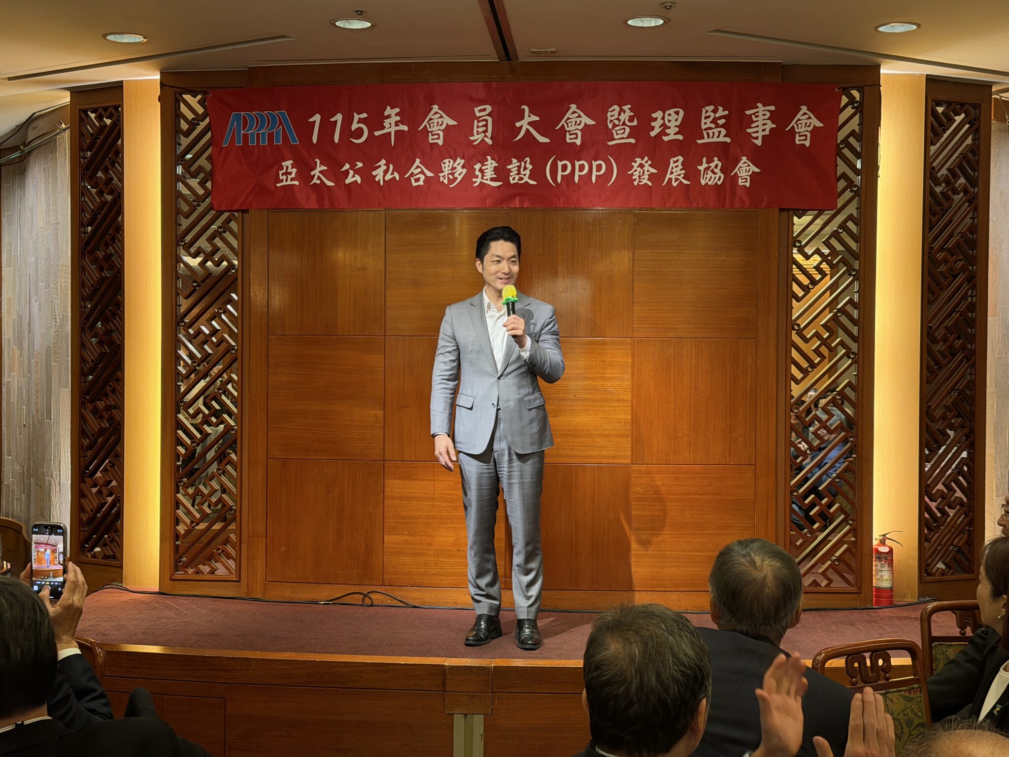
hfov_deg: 39.7
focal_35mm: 48
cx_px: 504
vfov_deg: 30.3
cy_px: 378
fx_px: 1399
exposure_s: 1/40
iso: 400
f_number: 1.78
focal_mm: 6.76
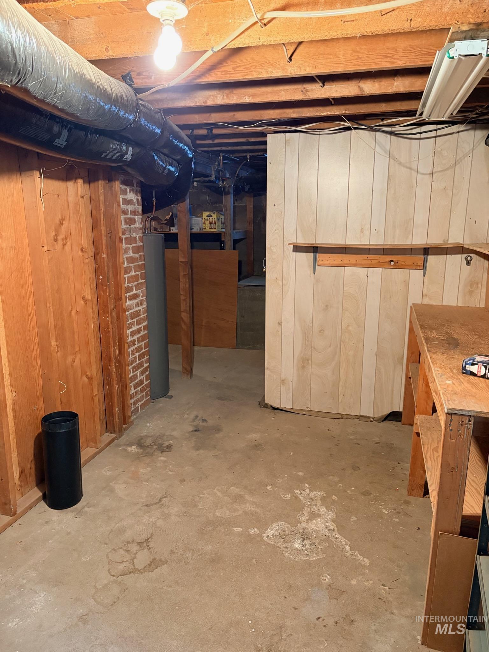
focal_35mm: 26
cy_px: 326
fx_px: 490
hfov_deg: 53.0
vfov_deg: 67.3
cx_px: 244
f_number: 1.6
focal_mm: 5.96
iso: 500
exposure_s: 1/30
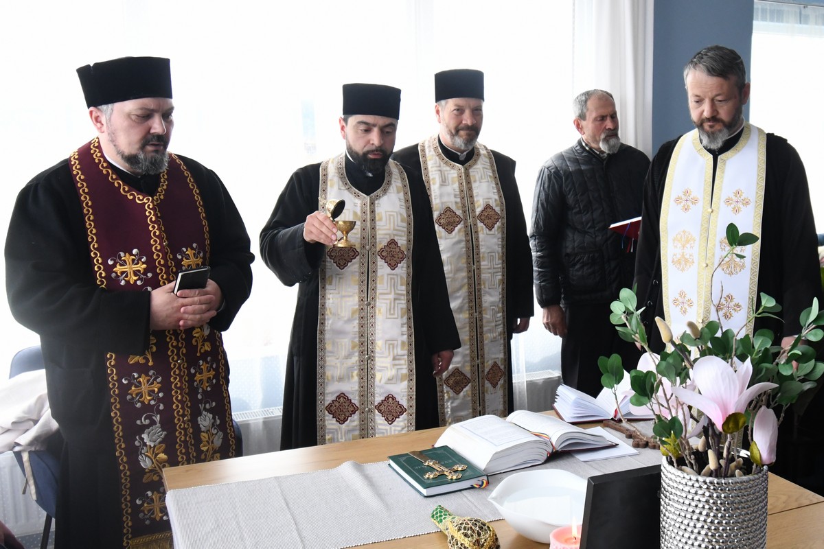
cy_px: 274
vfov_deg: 43.6
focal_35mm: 30
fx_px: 687
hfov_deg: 61.9
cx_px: 412
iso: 1600
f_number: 5.6
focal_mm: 20
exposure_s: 1/250
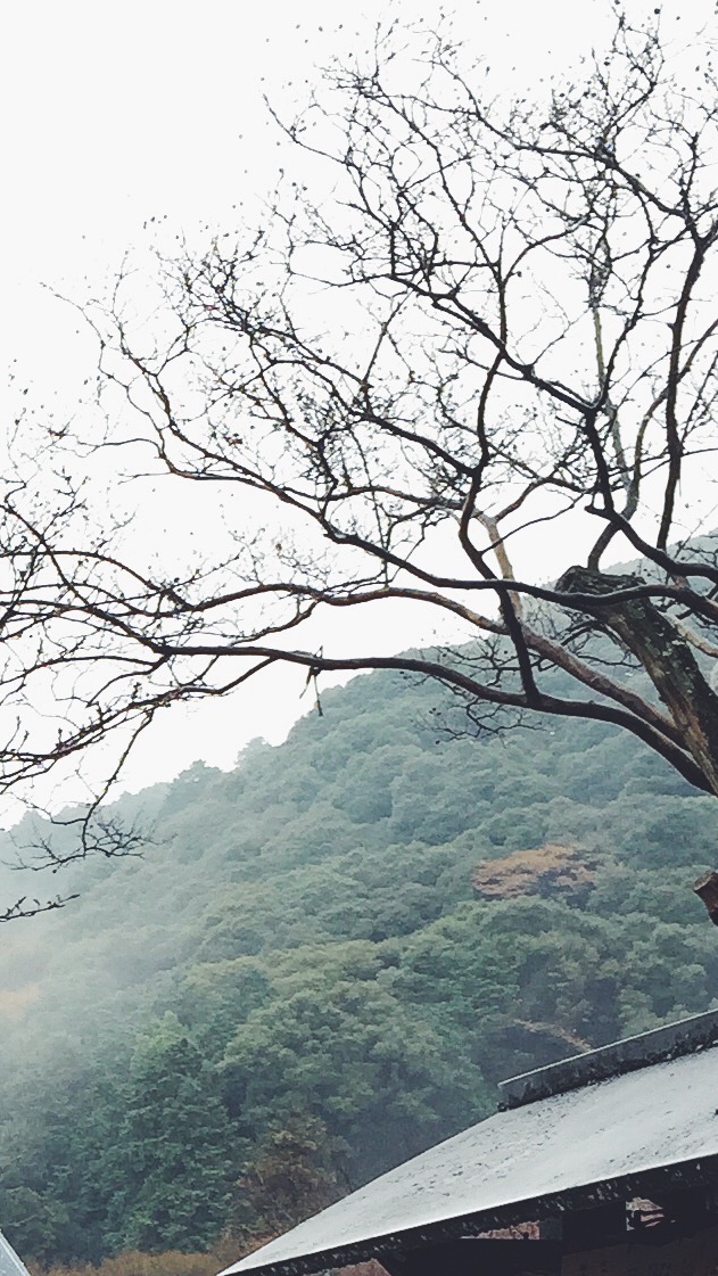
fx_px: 3112
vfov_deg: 22.5
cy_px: 1186
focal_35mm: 92
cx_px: -429
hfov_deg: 12.4
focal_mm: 4.15
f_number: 2.2
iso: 40
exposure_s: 1/120
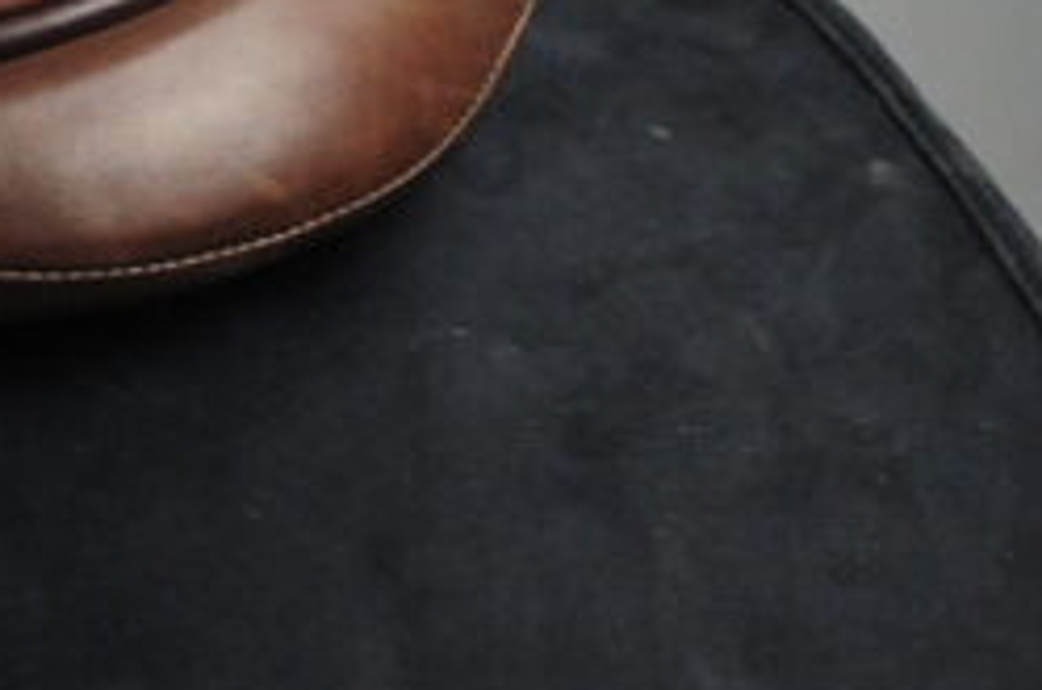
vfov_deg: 6.6
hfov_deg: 9.6
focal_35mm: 206
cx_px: -695
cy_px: 504
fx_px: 5951
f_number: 8
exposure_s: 1/100
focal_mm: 50
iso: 3200
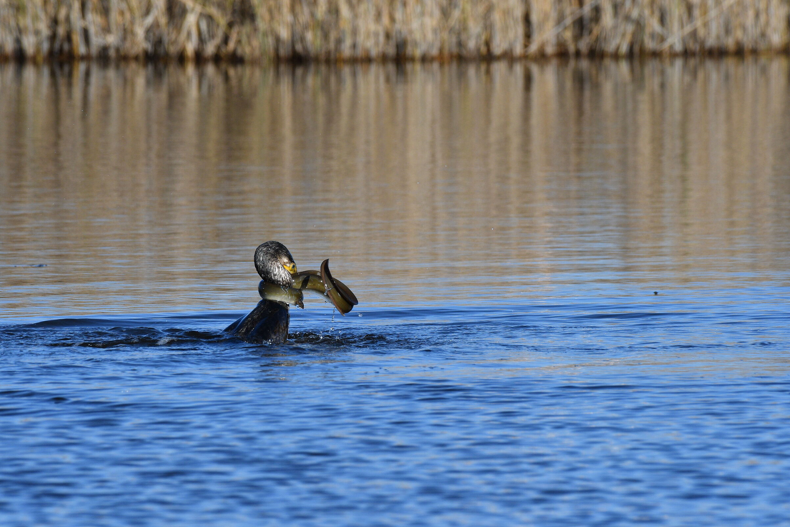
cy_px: 264
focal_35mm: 751
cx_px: 395
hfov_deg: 2.7
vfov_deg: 1.8
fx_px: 16479
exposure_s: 1/1250
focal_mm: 500
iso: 400
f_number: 11
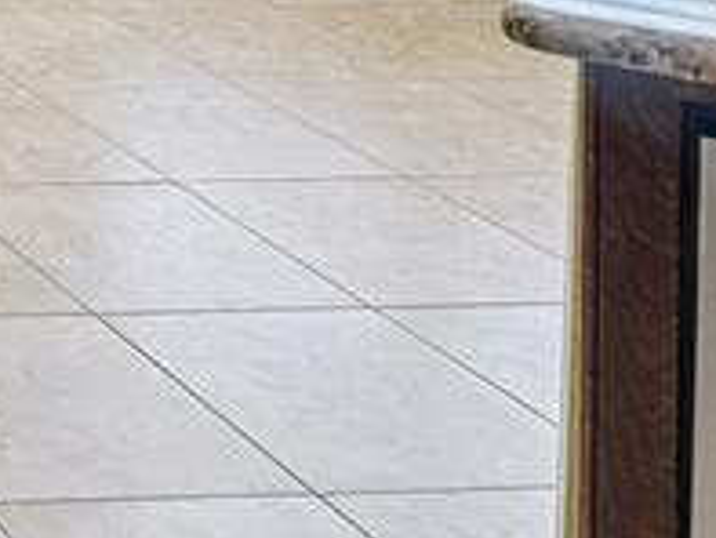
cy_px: -542
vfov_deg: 14.9
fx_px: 1676
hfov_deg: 15.3
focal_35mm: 81
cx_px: -950
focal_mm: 10.8
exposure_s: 1/13
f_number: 8
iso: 200
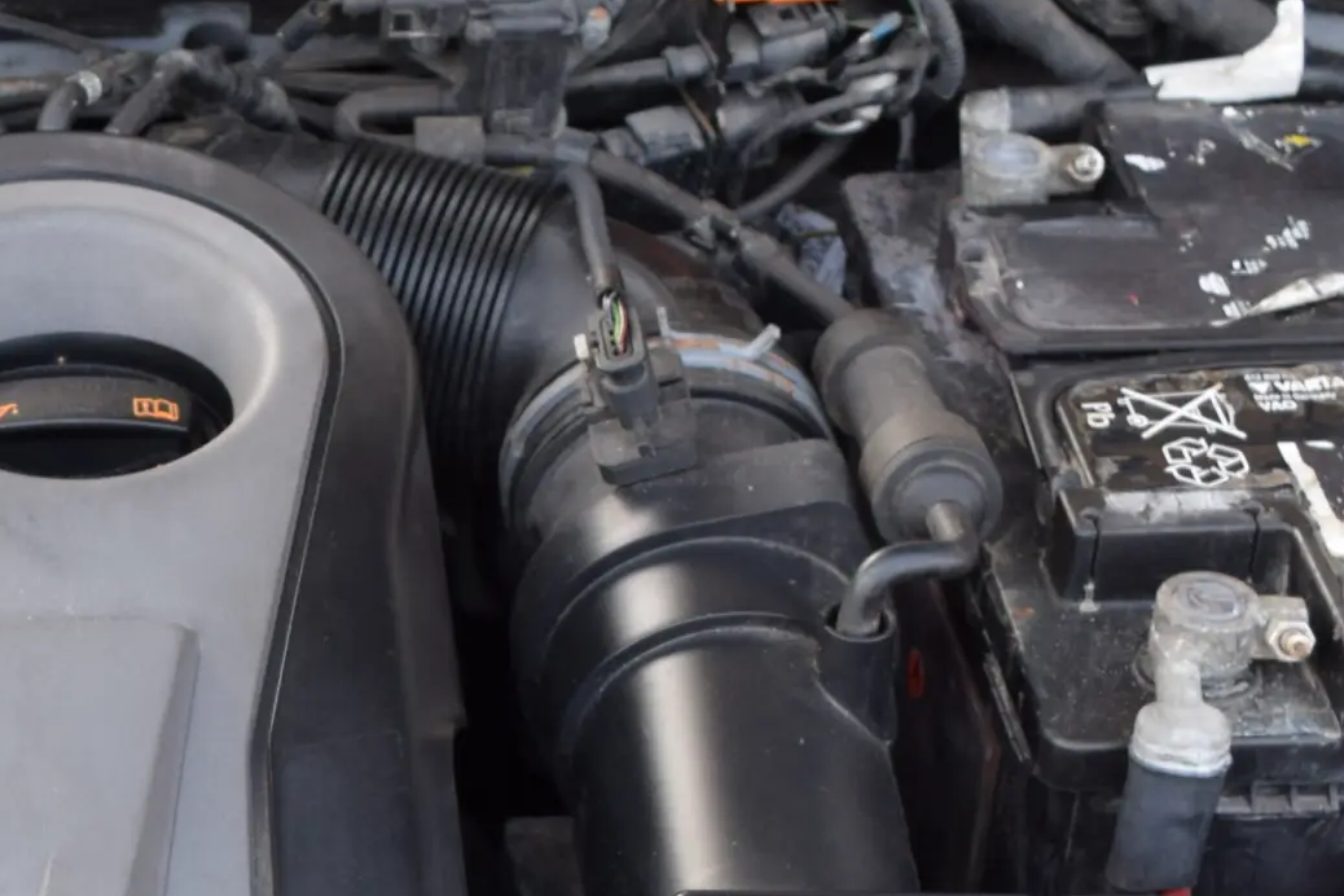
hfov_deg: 17.8
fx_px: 4144
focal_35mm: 111
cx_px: -93
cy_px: 830
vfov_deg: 12.2
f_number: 5
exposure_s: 1/100
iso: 400
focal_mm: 20
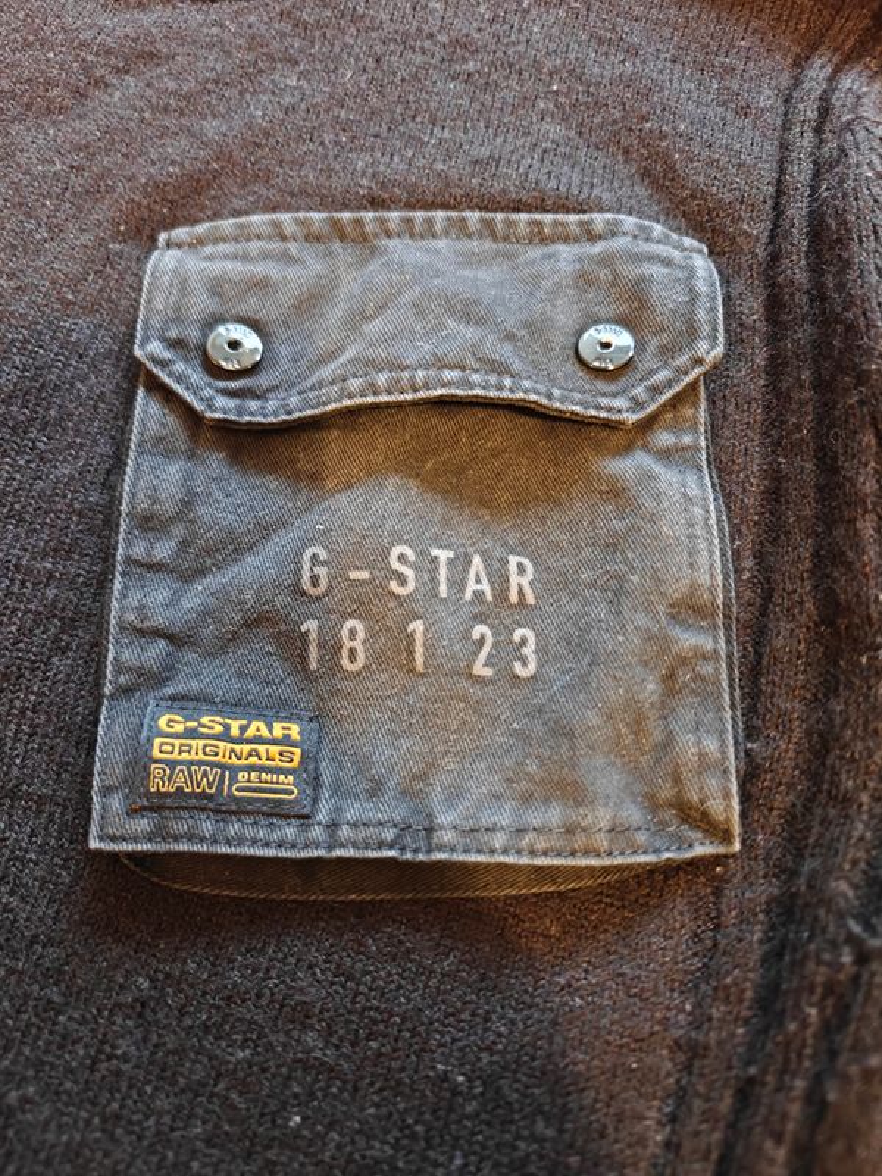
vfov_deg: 73.9
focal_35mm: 23
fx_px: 781
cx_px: 441
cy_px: 588
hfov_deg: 58.9
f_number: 1.6
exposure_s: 1/50
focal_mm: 6.06
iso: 6400
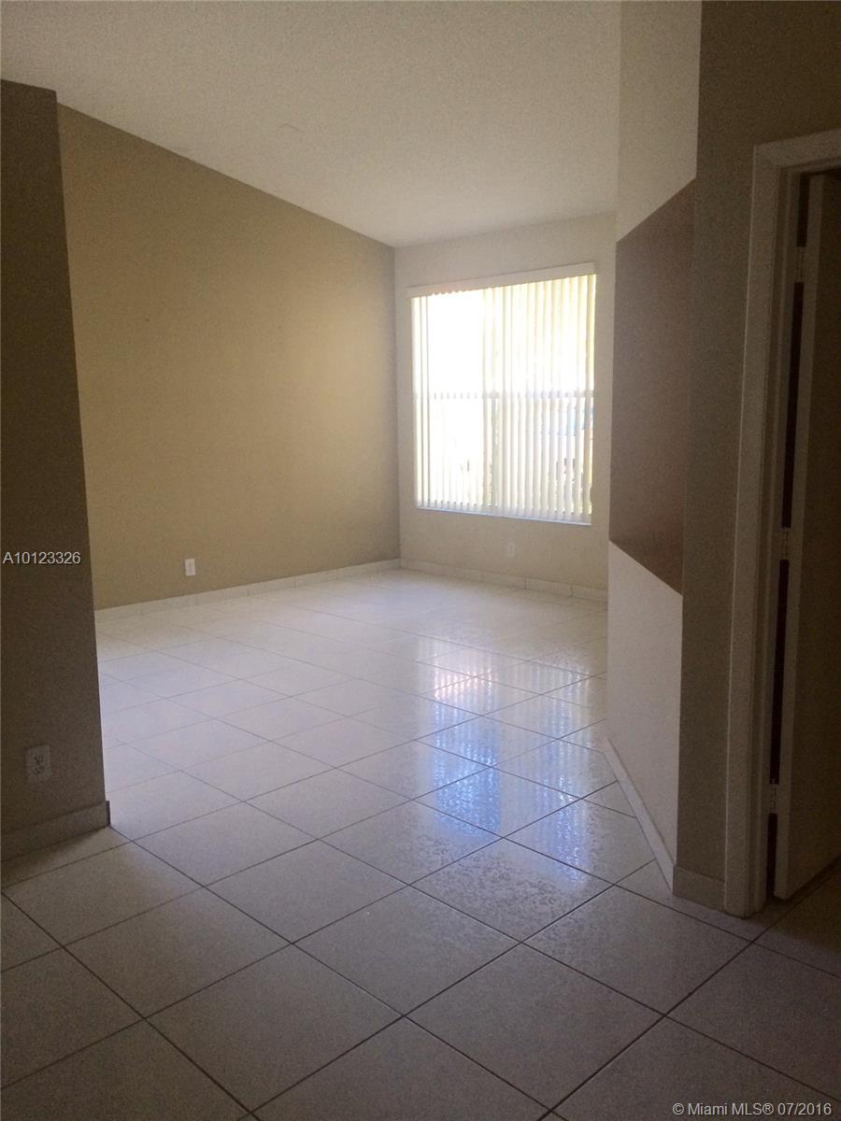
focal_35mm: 29
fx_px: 939
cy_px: 560
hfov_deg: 48.2
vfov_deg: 61.7
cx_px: 420
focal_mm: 4.15
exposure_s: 1/30
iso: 50
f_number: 2.2
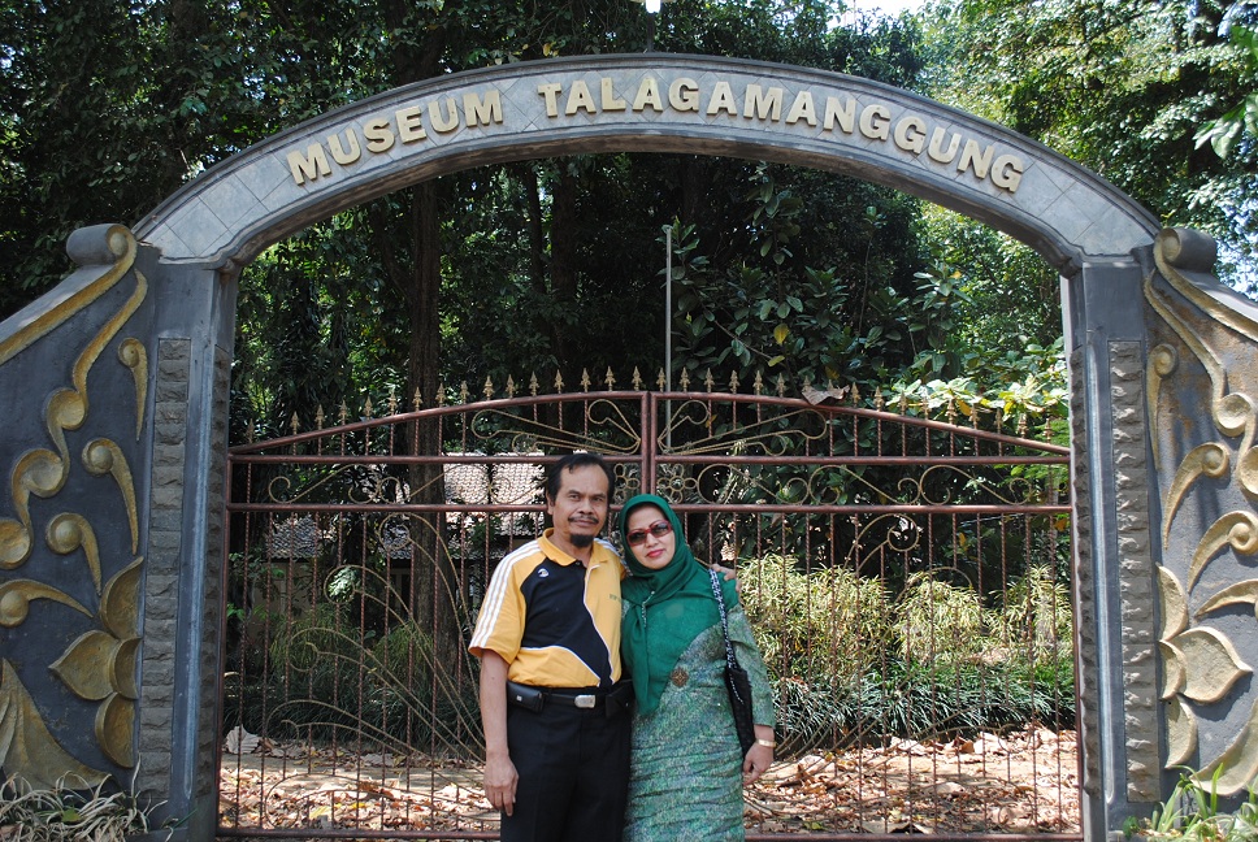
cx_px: 629
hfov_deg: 49.5
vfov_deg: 34.3
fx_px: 1364
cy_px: 421
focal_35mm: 39
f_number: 5.6
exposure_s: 1/125
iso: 125
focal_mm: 26
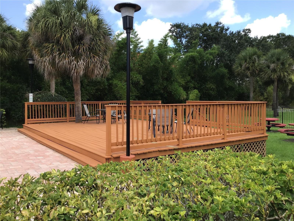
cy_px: 110
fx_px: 263
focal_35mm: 31
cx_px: 147
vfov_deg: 45.4
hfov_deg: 58.4
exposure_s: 1/473
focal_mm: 3.3
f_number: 2.4
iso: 25
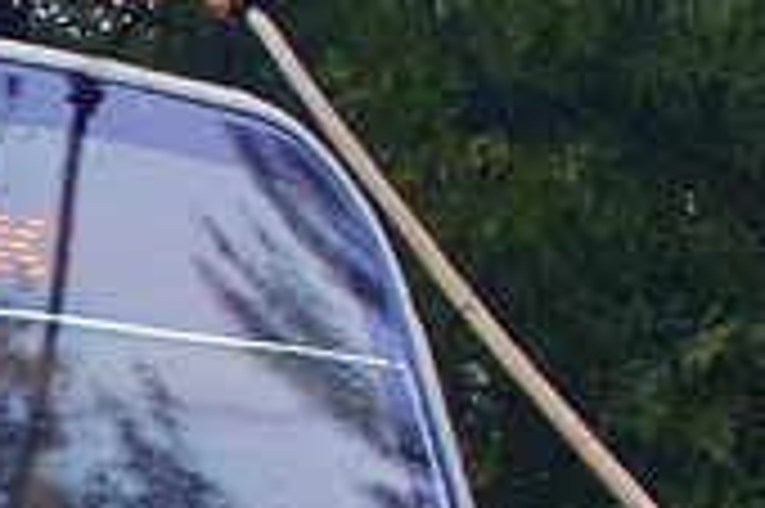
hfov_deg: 7.1
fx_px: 5244
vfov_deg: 5.5
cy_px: 971
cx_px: -1827
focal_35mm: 247
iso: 125
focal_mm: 12.94
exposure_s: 1/500
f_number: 2.8
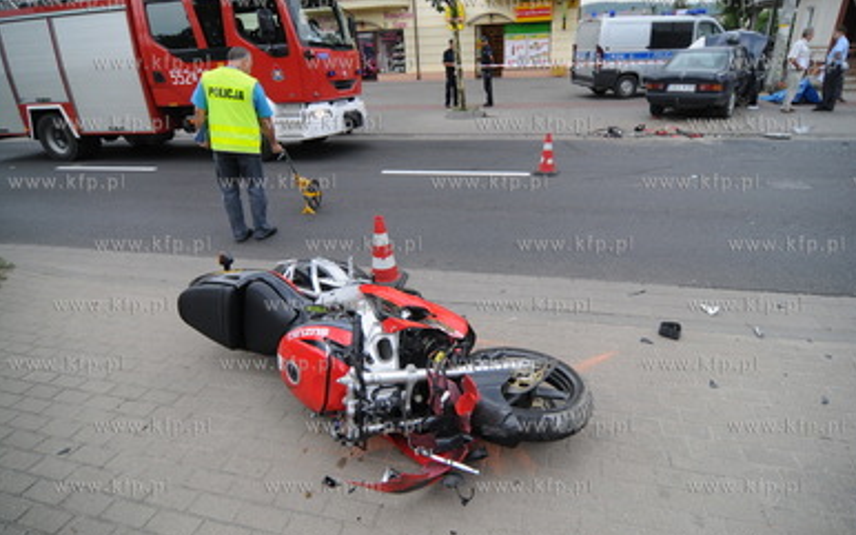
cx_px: 441
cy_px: 273
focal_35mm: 19
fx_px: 443
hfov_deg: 88.0
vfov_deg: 62.2
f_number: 4
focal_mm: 12
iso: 400
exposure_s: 1/640
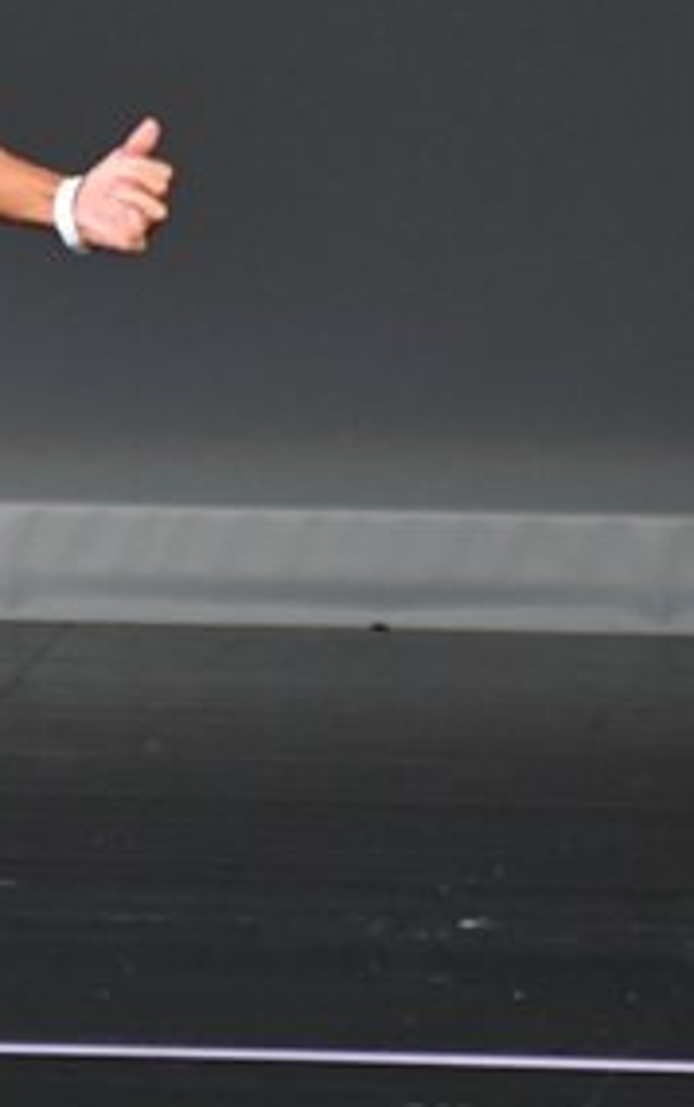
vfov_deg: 2.0
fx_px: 31469
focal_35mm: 1042
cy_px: 331
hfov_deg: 1.3
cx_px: -595
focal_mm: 250
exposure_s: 1/400
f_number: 5.6
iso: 4000
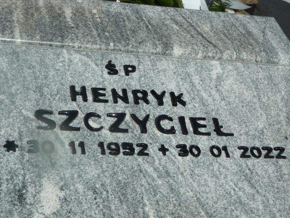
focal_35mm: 77
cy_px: 109
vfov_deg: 19.1
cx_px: 145
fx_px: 645
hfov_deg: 25.3
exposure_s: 1/640
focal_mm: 11.5
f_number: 6.3
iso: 80
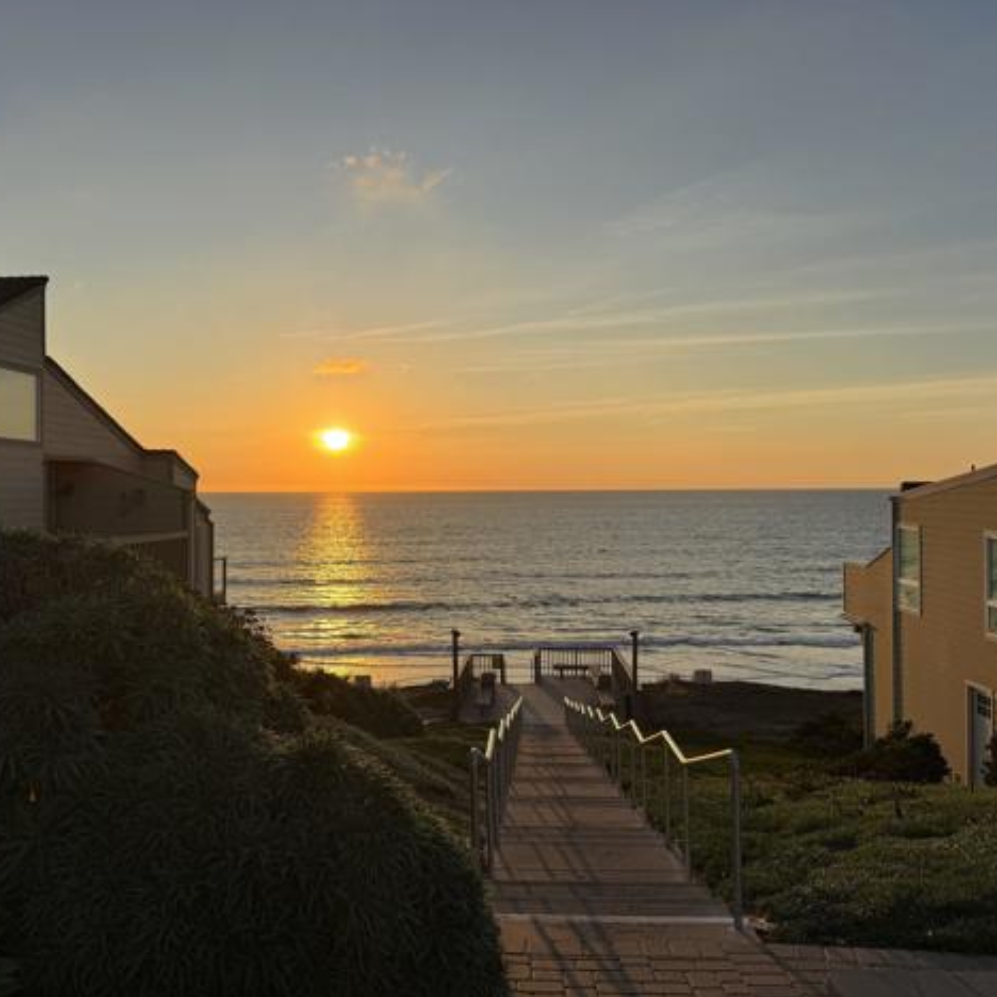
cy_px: 492
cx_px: 484
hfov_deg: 55.6
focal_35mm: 29
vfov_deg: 55.6
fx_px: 945
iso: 80
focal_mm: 6.76
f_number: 1.78
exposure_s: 1/4608
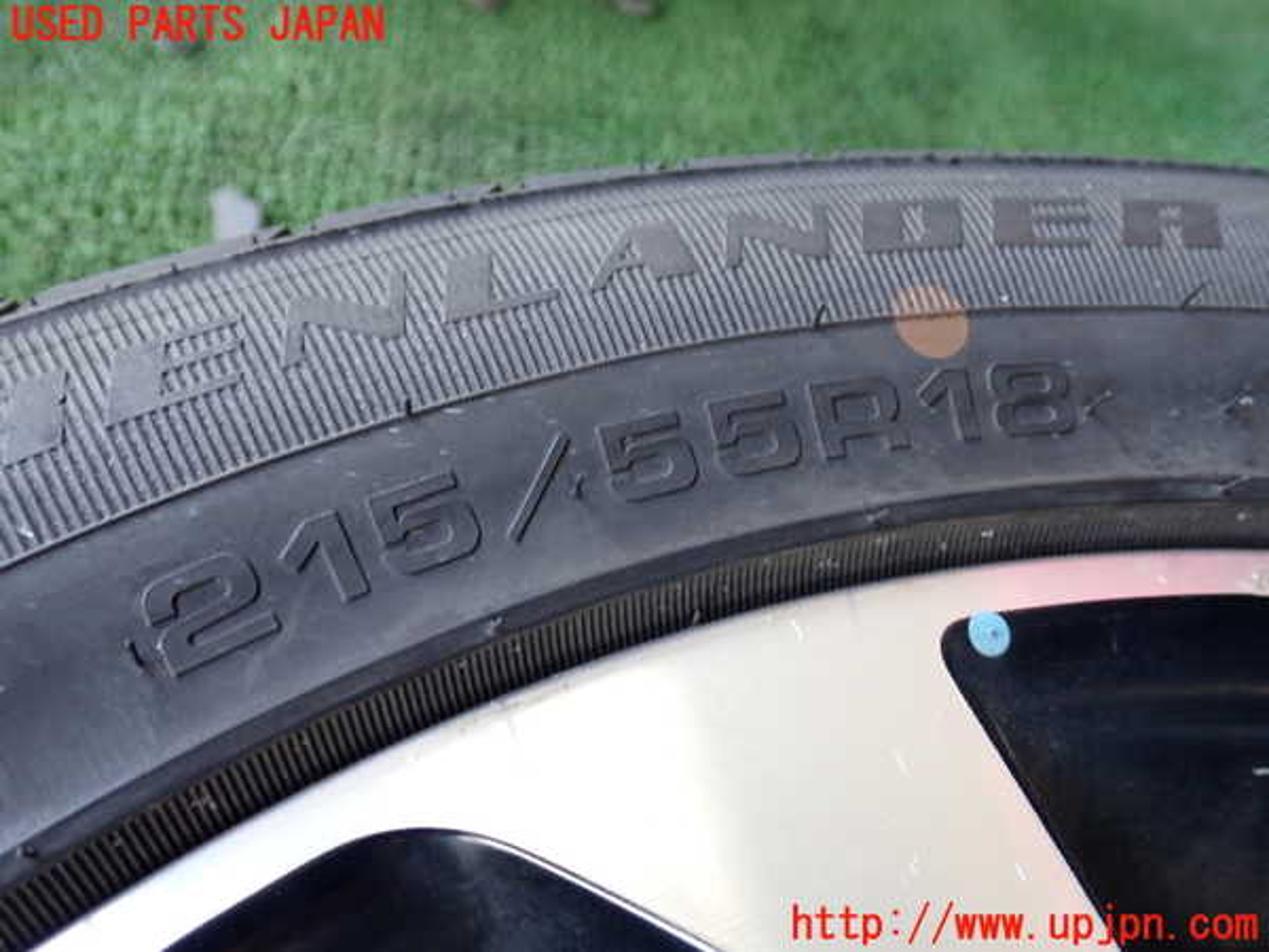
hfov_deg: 60.0
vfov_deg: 46.8
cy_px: 476
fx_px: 1100
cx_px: 634
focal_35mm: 30
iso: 200
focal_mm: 5.4
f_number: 2.3
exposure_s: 1/60
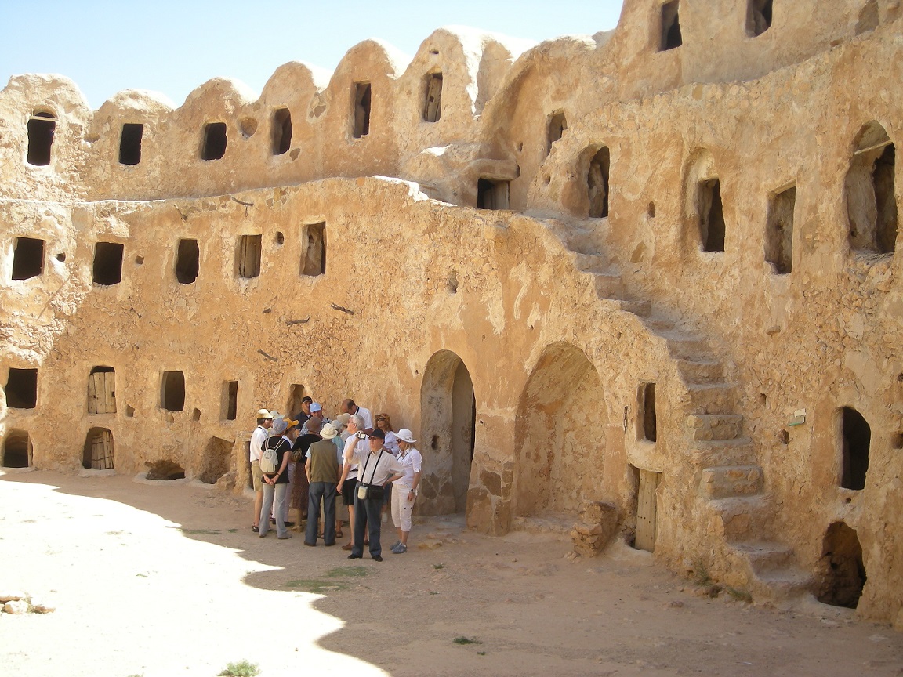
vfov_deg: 32.9
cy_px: 338
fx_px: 1148
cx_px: 452
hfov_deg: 42.9
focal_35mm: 44
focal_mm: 7.1
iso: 50
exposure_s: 1/273
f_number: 3.1
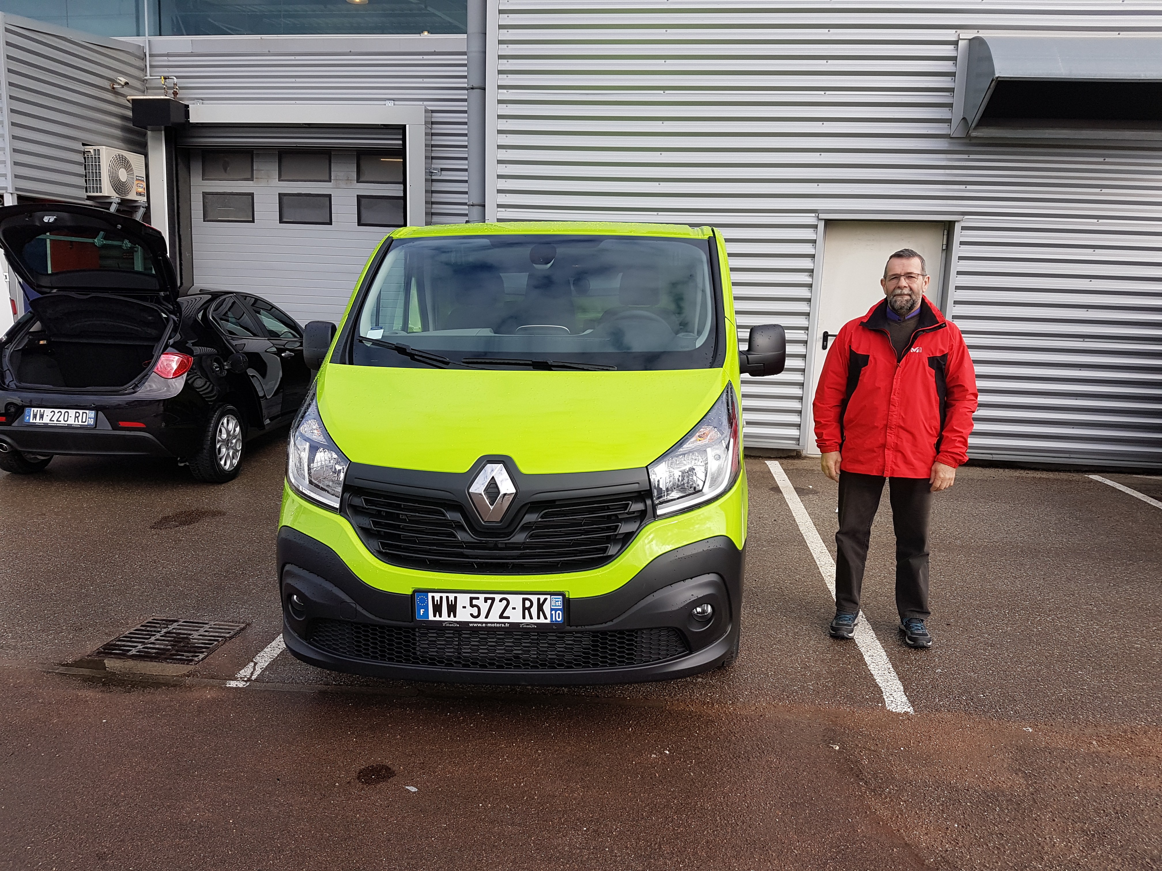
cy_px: 436
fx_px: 873
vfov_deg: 53.1
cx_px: 581
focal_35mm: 26
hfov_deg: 67.3
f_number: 1.7
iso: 40
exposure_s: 1/928
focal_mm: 4.2
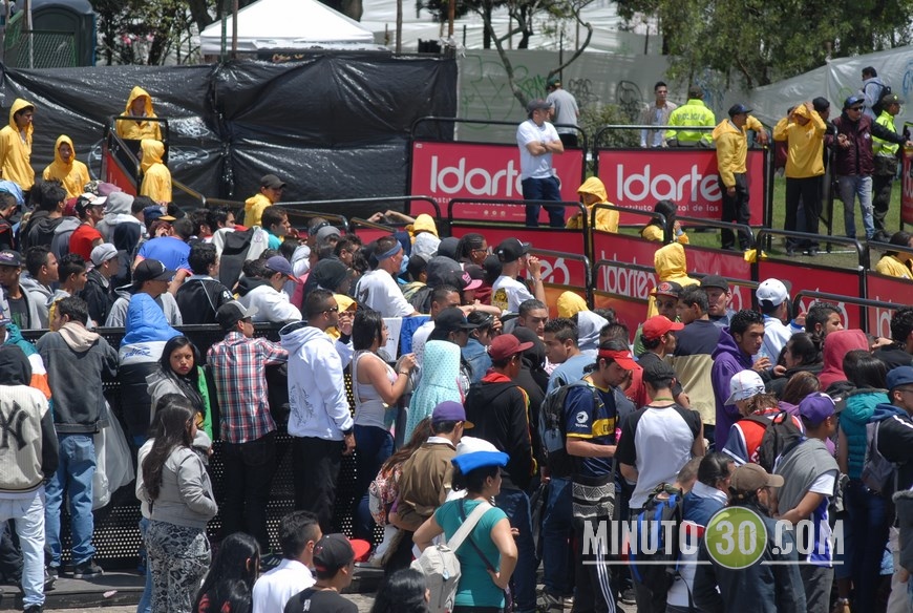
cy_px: 306
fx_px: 5146
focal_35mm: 202
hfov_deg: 10.1
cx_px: 456
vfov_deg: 6.8
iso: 100
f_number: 7.1
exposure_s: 1/250
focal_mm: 135
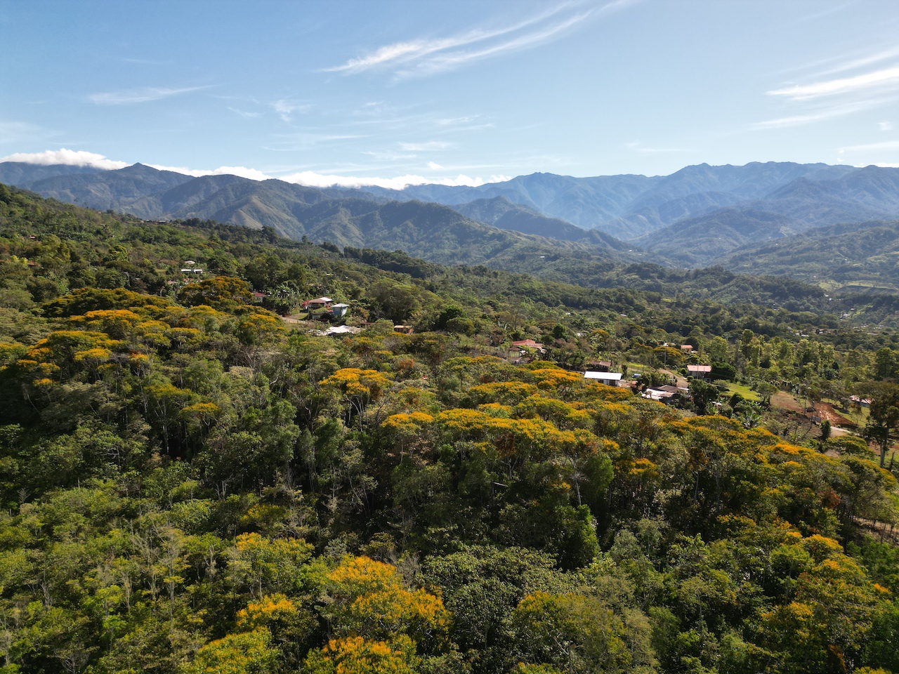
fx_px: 623
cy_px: 337
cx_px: 450
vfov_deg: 56.8
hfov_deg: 71.6
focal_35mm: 24
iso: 110
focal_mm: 6.72
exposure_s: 1/2500
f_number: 1.7
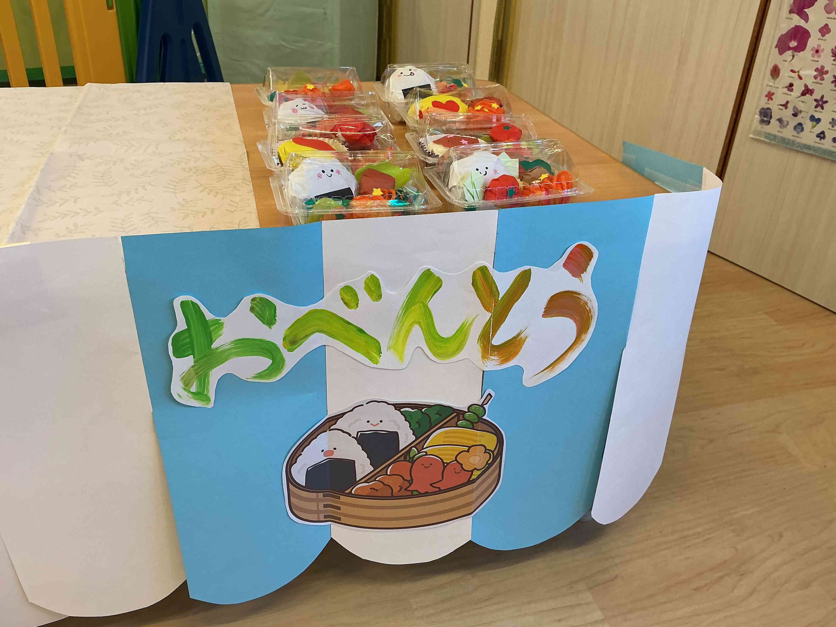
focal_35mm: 29
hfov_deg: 61.7
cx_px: 418
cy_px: 314
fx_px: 700
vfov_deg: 48.2
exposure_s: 1/120
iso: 50
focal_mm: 3
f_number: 1.8
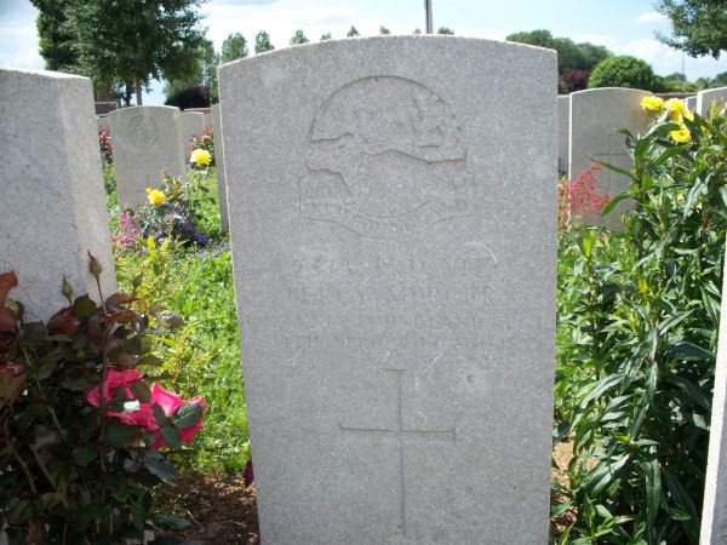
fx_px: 756
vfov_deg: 39.7
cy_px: 272
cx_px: 364
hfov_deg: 51.4
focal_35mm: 36
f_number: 2.8
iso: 64
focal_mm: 7.54
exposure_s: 1/640
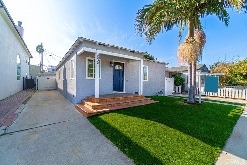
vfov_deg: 77.3
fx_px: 103
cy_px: 82
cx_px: 124
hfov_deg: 100.4
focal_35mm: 15
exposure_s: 1/320
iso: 100
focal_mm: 10
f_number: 6.3
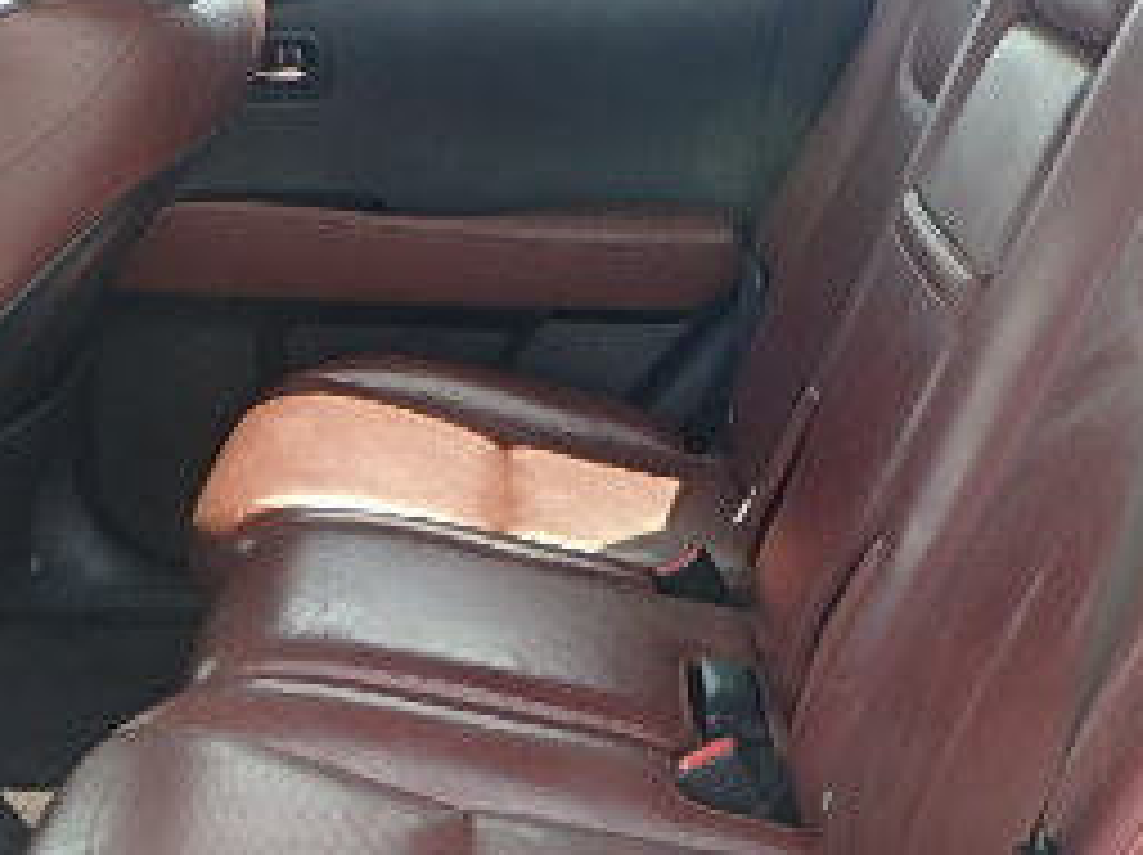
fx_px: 1913
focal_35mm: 58
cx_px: 680
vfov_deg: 25.1
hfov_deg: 33.2
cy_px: 531
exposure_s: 1/60
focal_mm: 4
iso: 160
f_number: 3.8
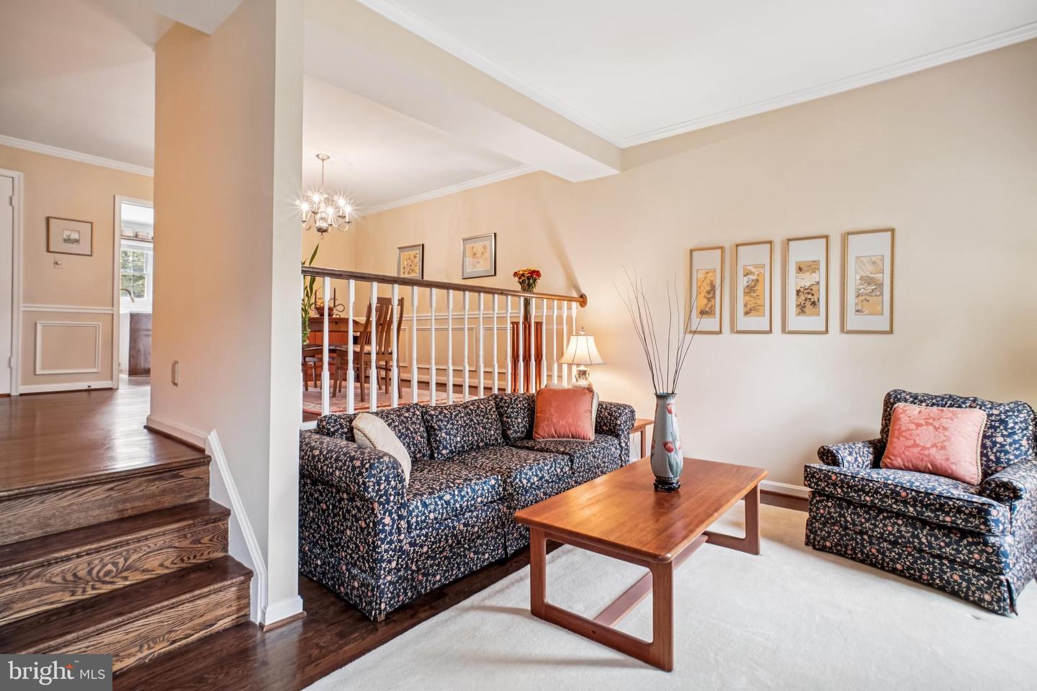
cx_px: 518
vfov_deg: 72.1
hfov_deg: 95.0
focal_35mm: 16
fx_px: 475
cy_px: 346
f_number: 8
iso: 500
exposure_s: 1/8
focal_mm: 11
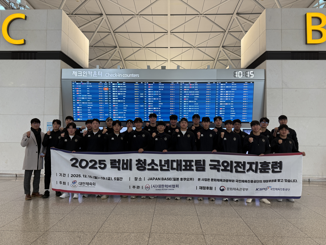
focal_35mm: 24
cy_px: 122
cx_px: 163
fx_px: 226
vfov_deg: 56.8
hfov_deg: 71.6
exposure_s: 1/60
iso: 125
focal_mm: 6.76
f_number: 1.78
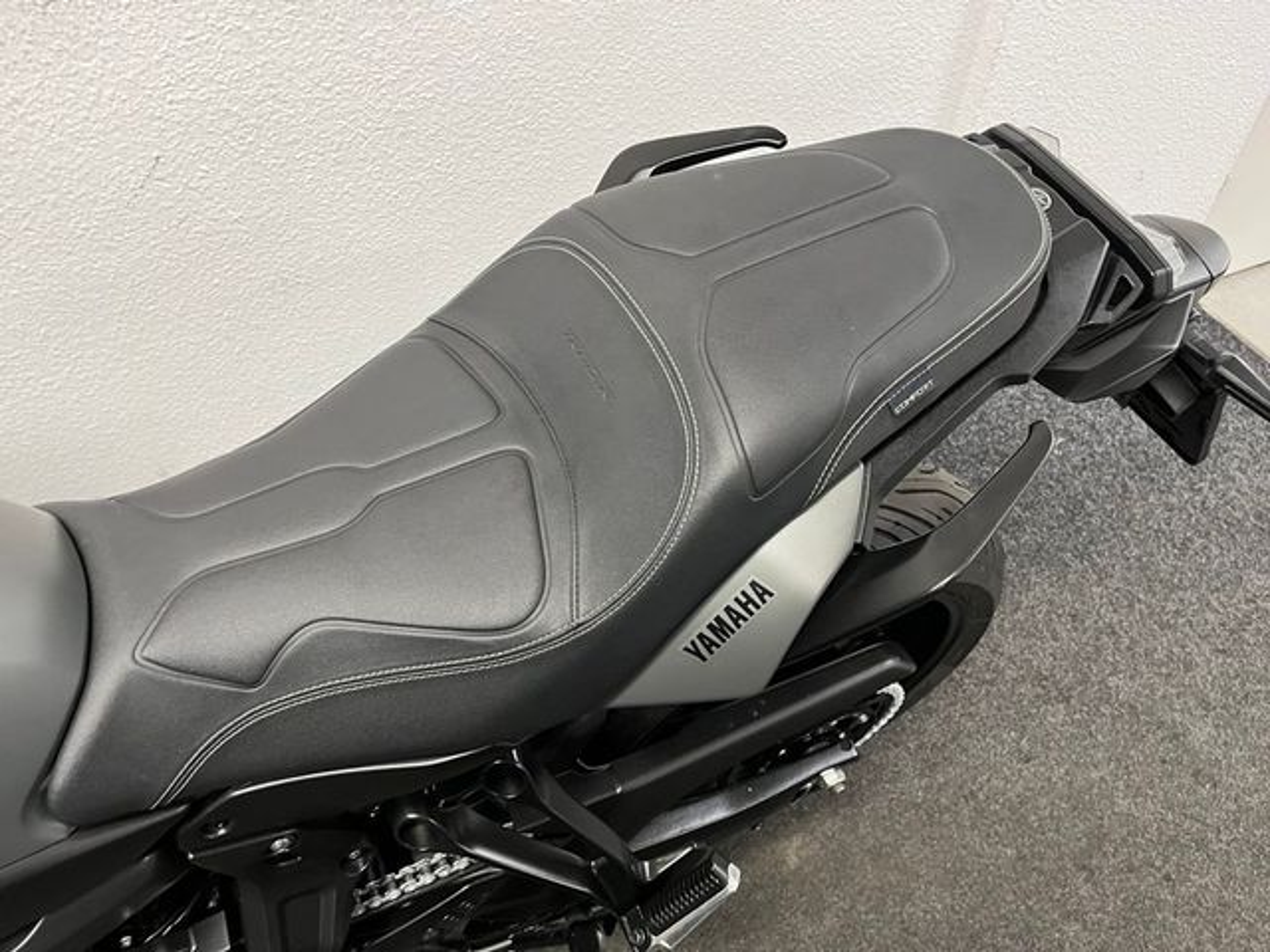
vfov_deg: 53.1
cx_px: 635
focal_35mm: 26
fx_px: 954
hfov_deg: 67.3
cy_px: 476
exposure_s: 1/50
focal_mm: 5.1
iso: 160
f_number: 1.6
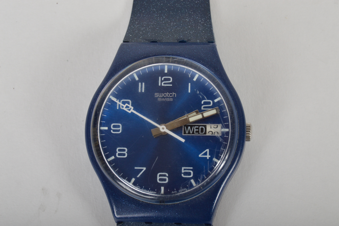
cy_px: 113
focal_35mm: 82
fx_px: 776
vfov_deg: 16.5
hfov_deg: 24.6
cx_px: 170
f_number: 11
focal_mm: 55
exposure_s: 1/160
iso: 400
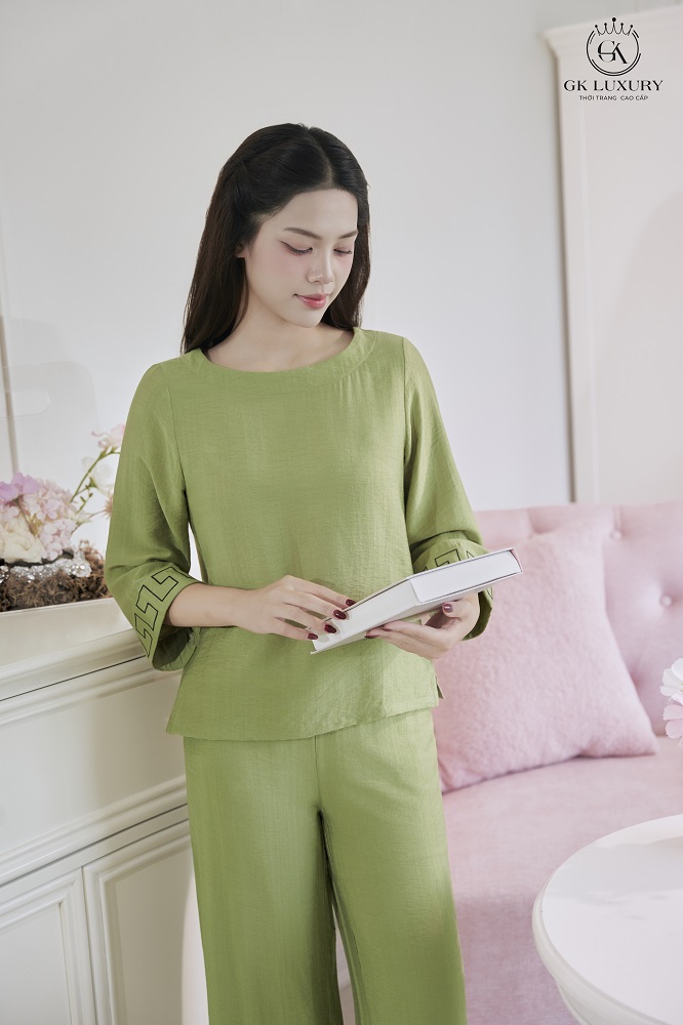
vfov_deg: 40.0
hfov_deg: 27.2
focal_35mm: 50
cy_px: 512
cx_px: 342
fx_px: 1410
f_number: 2.8
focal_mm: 49.5
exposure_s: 1/200
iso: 400
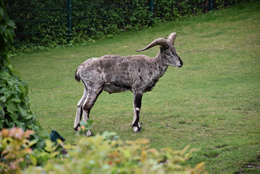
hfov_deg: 9.8
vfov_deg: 6.5
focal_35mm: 210
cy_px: 87
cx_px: 130
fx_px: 1517
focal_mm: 140
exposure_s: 1/640
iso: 800
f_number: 5.6
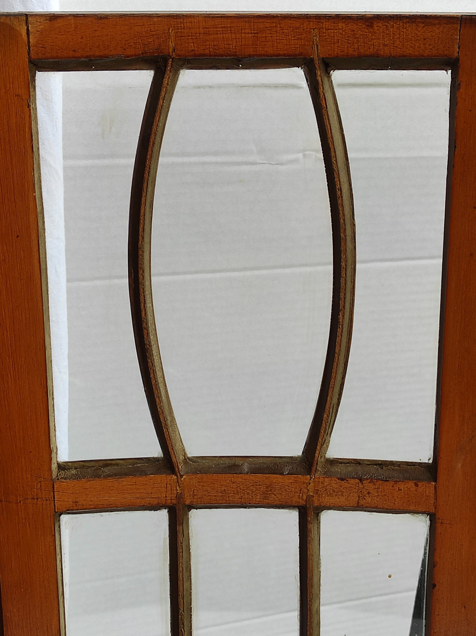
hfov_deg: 54.8
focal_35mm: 25
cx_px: 238
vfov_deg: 69.4
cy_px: 318
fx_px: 459
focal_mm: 5.43
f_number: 1.89
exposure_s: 1/346
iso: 100
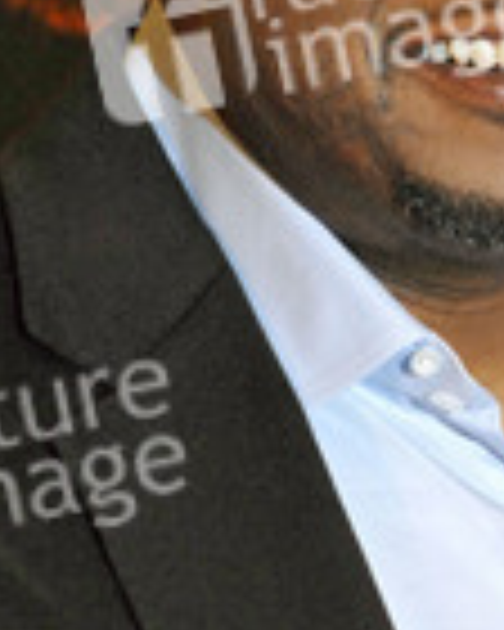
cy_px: 243
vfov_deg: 2.4
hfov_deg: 1.9
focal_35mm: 803
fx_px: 14972
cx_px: 450
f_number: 5.6
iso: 400
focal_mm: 200
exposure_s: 1/125
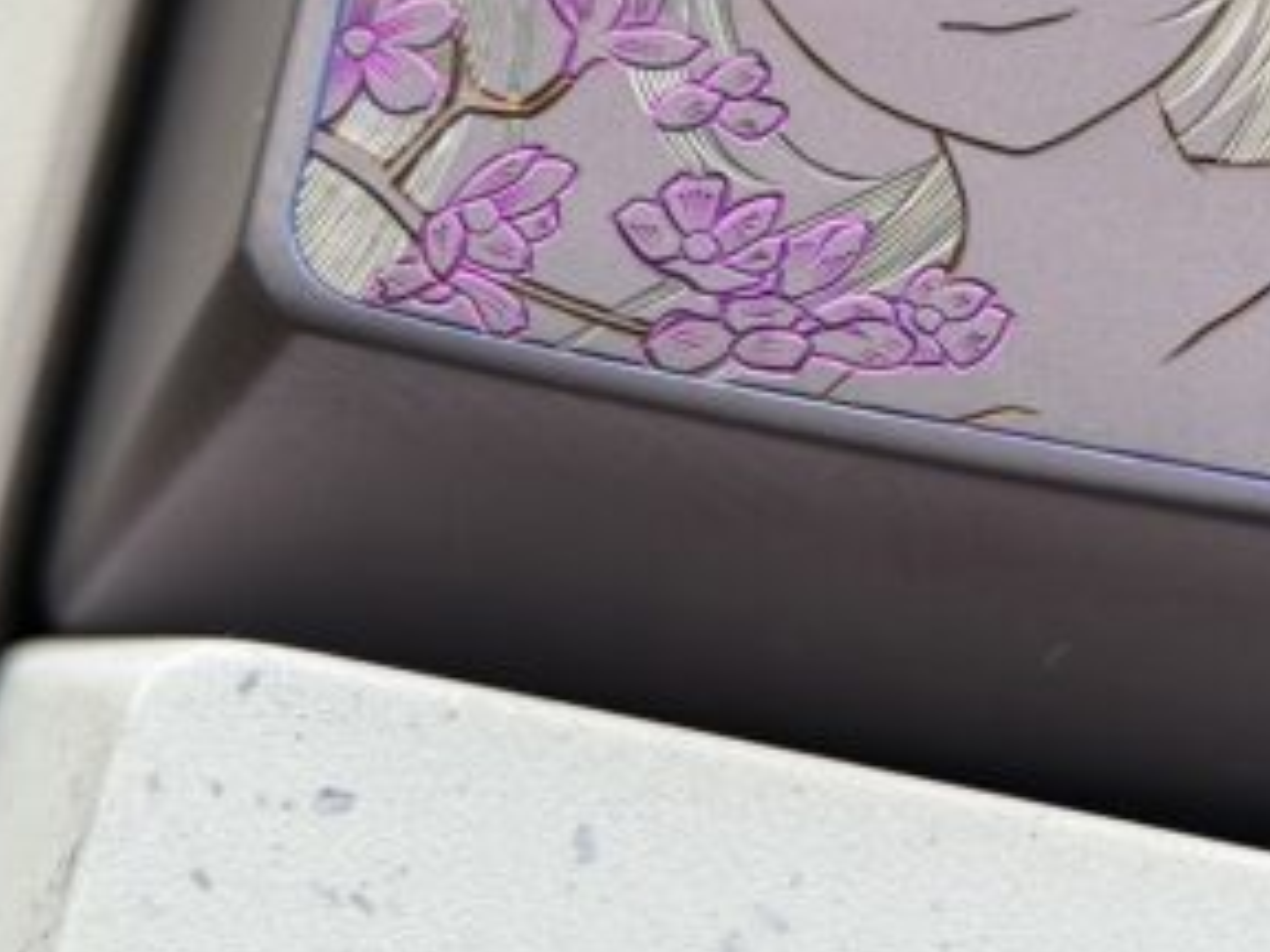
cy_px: -9
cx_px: 983
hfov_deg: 19.5
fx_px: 3669
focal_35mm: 100
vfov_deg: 14.5
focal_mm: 6.76
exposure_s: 1/349
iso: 64
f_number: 1.78
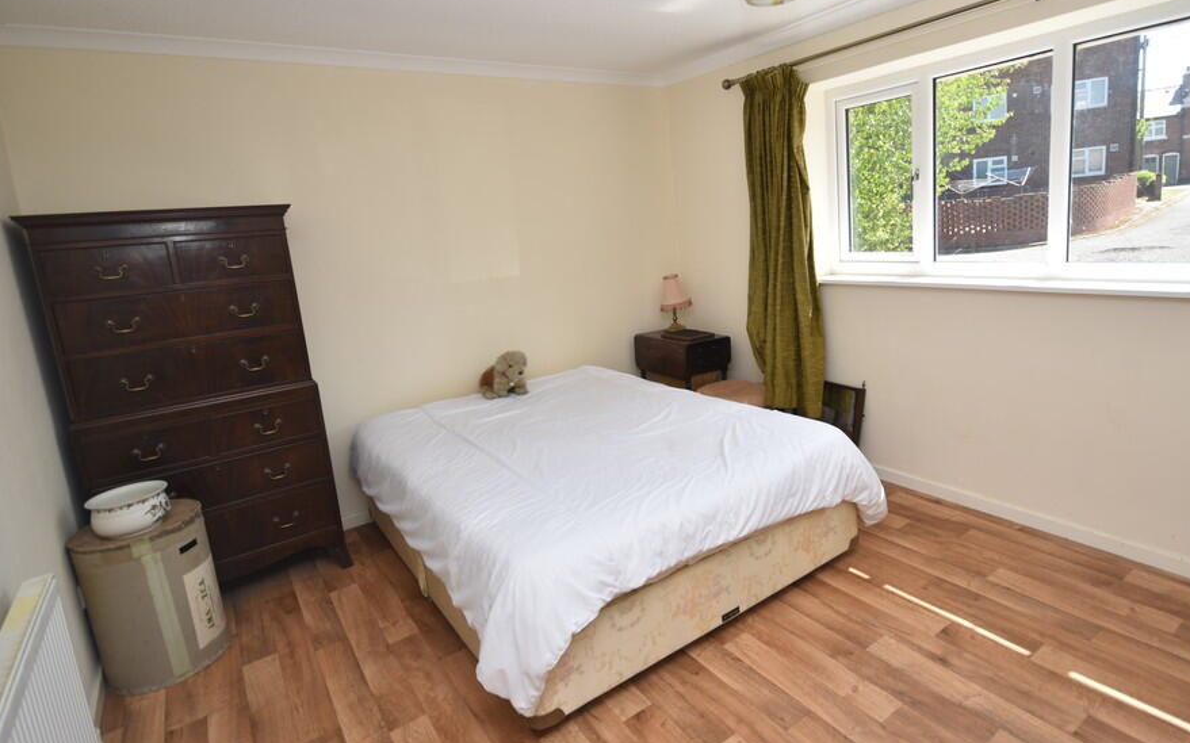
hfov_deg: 85.9
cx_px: 661
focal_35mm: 20
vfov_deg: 60.4
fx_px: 635
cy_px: 323
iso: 200
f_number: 5
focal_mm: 11
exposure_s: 1/200
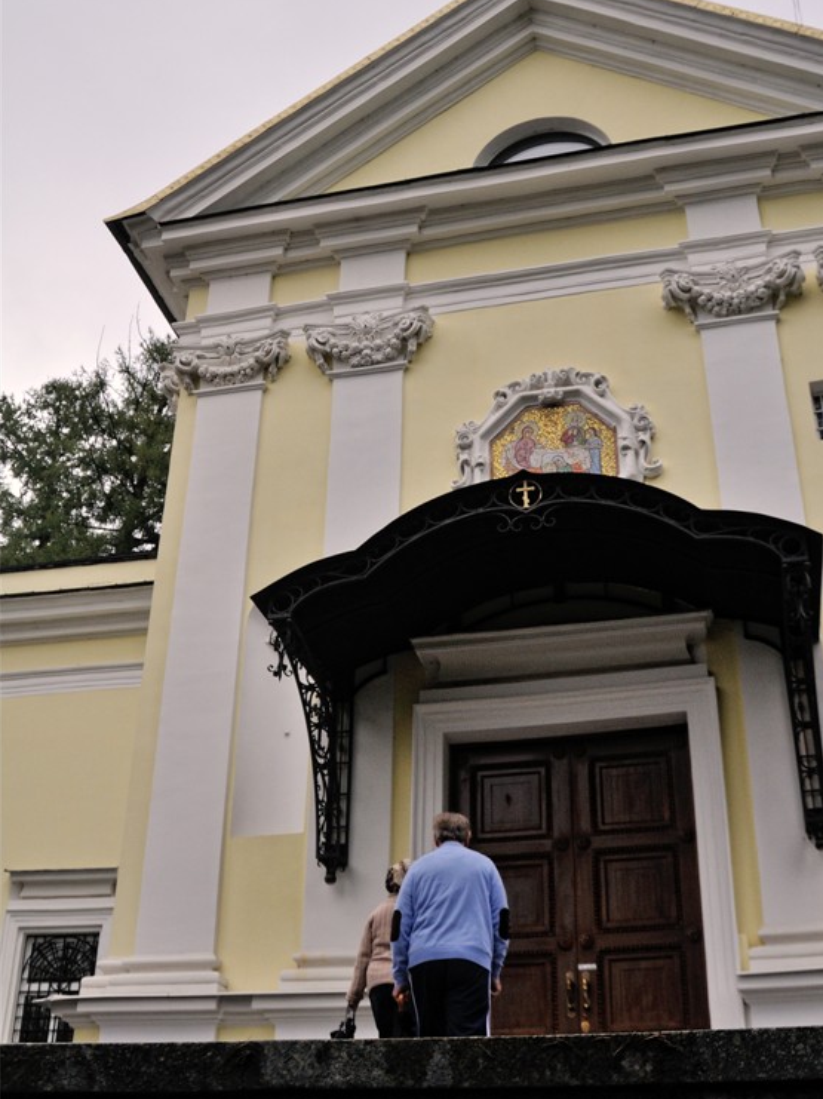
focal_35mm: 42
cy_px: 494
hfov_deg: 34.3
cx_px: 441
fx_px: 1333
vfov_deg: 44.8
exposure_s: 1/640
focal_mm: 24
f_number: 4.5
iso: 400
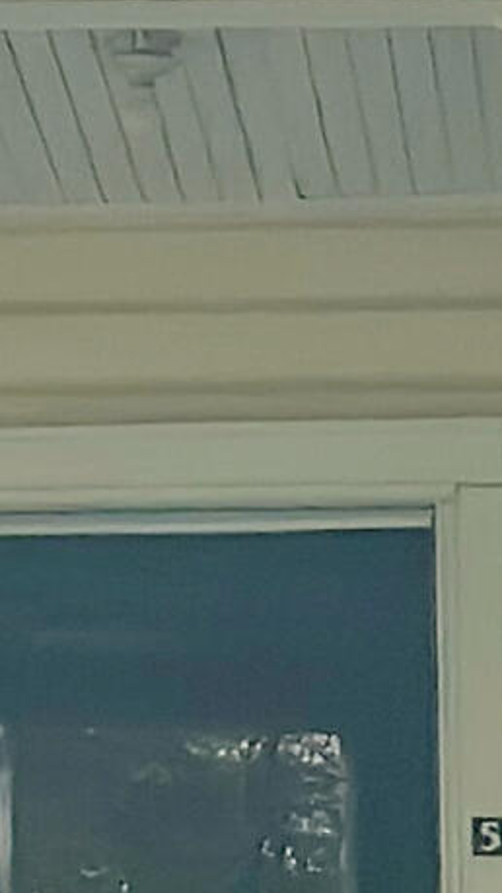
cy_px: -387
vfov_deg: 6.2
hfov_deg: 3.5
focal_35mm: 342
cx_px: -179
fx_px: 8098
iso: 100
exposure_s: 1/2000
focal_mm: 6.86
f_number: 1.8
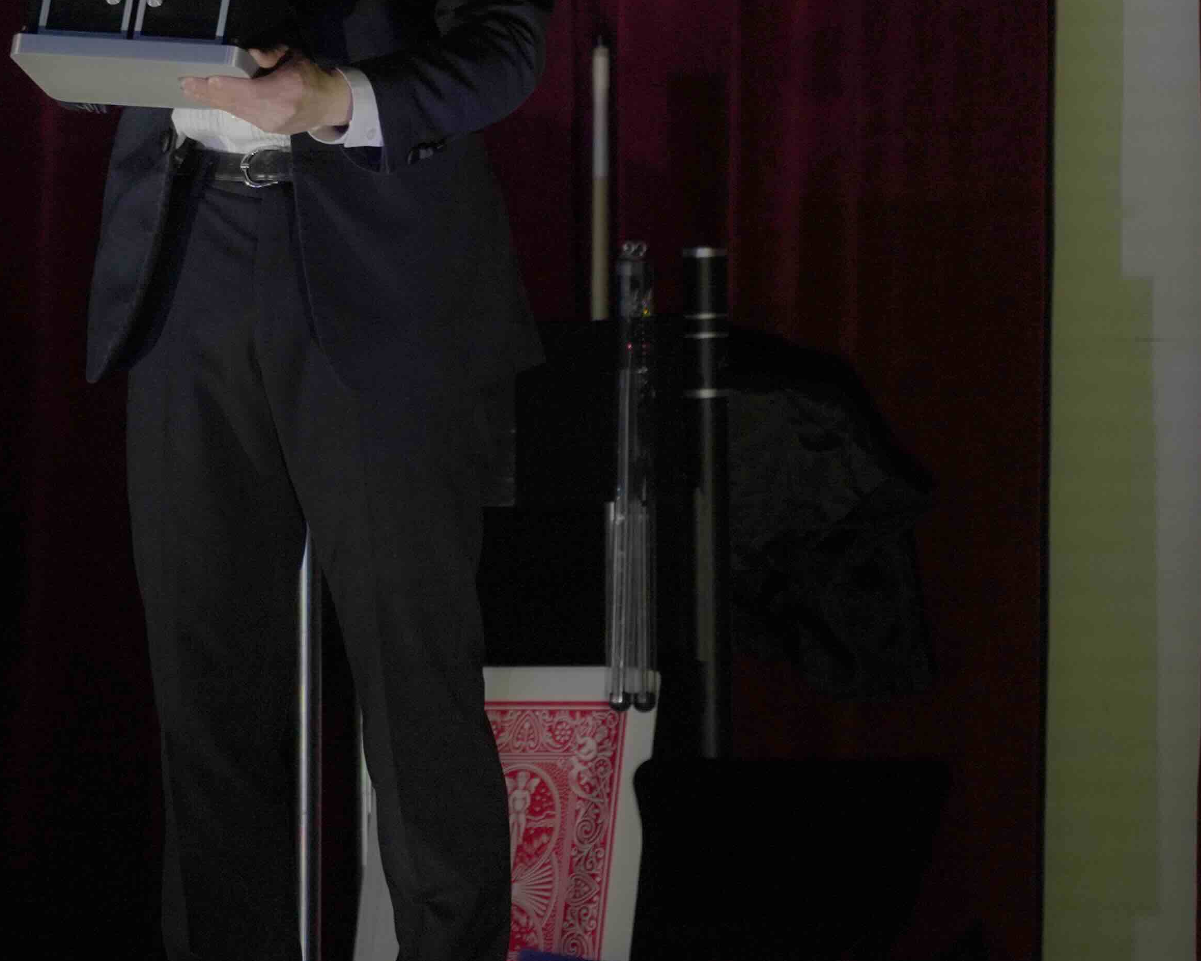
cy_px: 64
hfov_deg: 4.0
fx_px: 17276
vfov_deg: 3.2
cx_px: 364
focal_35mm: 486
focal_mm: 200
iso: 6400
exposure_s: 1/3200
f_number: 4
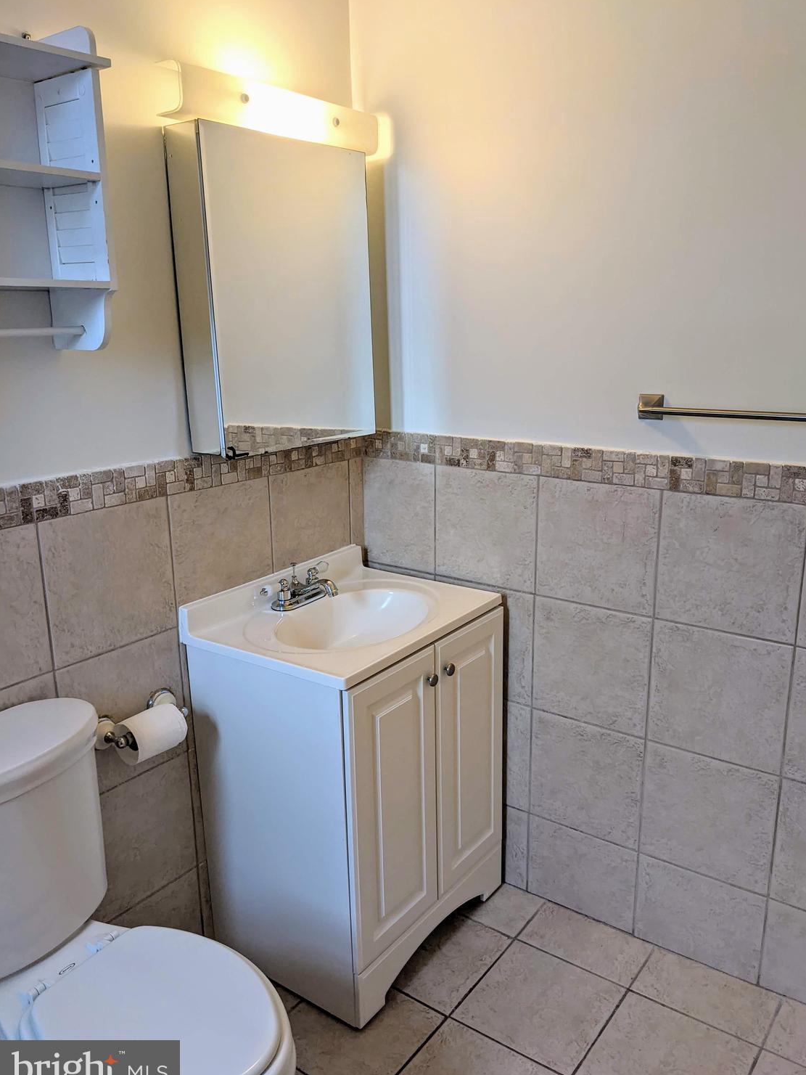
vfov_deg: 63.4
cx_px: 416
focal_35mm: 28
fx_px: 869
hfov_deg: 49.7
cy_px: 542
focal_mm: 4.38
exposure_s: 1/120
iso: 84
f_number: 1.73
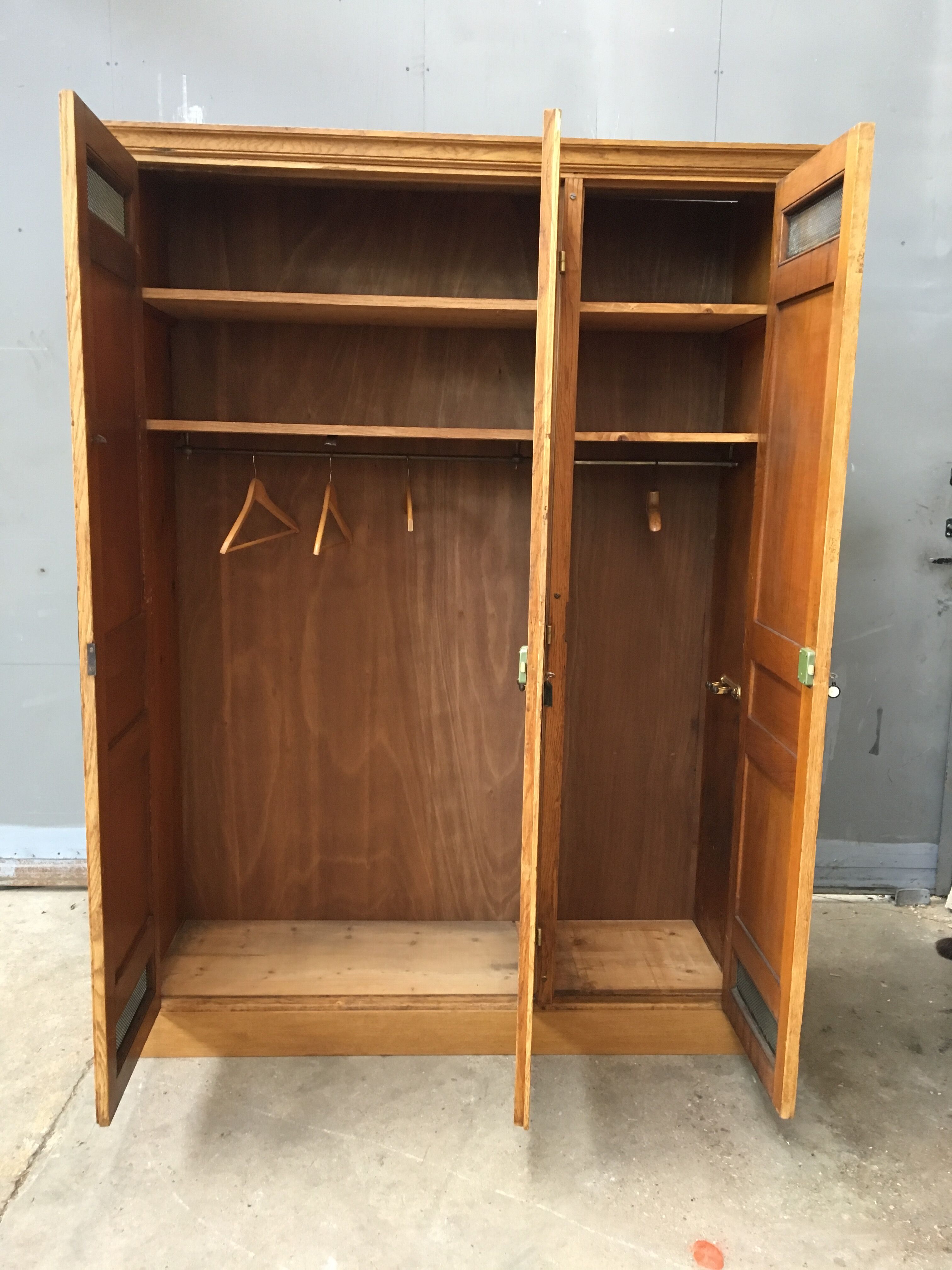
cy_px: 635
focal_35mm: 29
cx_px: 476
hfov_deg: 48.2
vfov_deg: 61.7
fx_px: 1063
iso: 200
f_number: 2.2
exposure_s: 1/33
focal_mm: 4.15
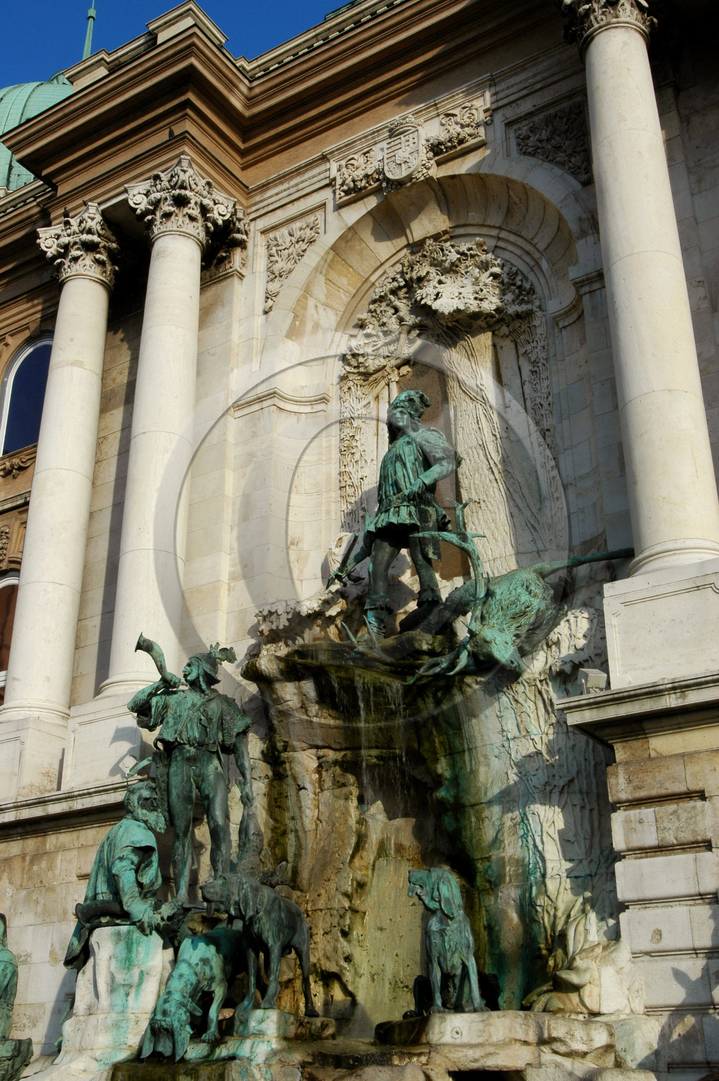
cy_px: 540
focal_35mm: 39
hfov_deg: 34.2
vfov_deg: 49.6
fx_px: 1170
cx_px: 360
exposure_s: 1/60
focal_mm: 26
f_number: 22
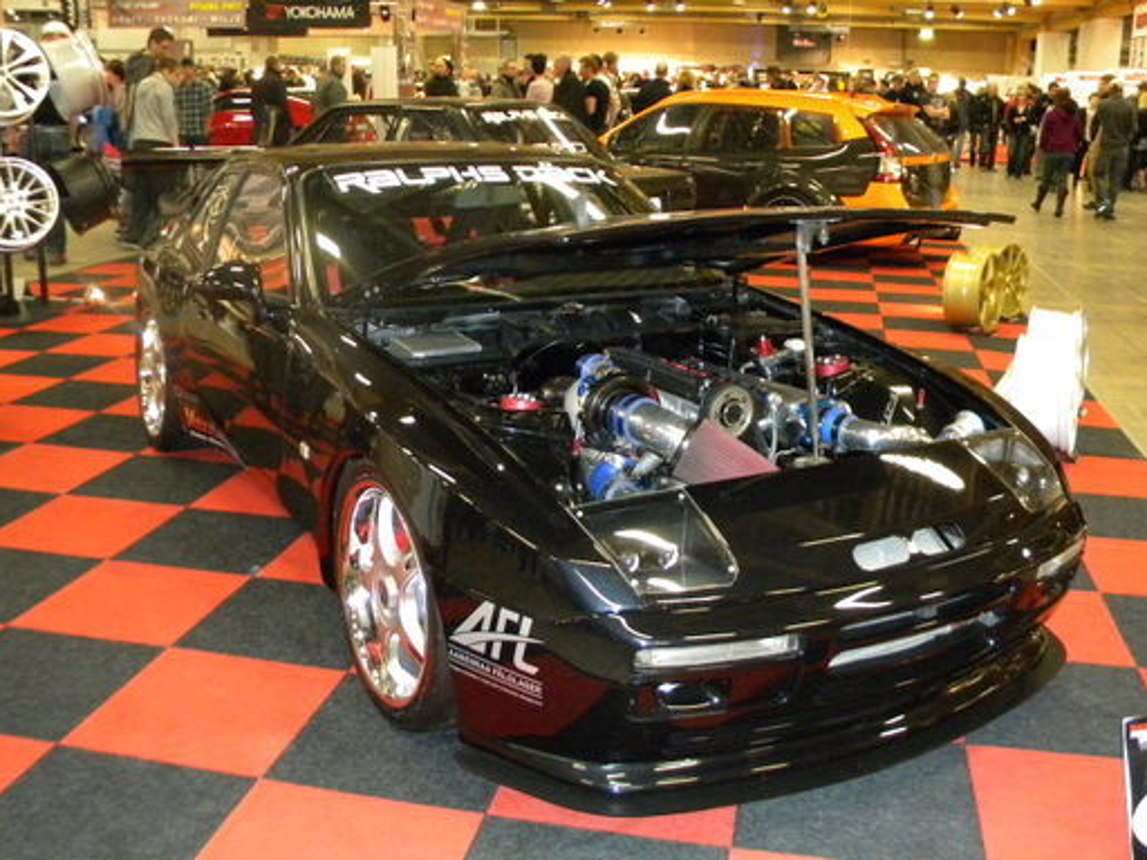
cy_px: 374
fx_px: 1160
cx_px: 589
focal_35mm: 35
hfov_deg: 52.6
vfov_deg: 40.6
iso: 669
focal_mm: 5
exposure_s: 1/26
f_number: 3.5
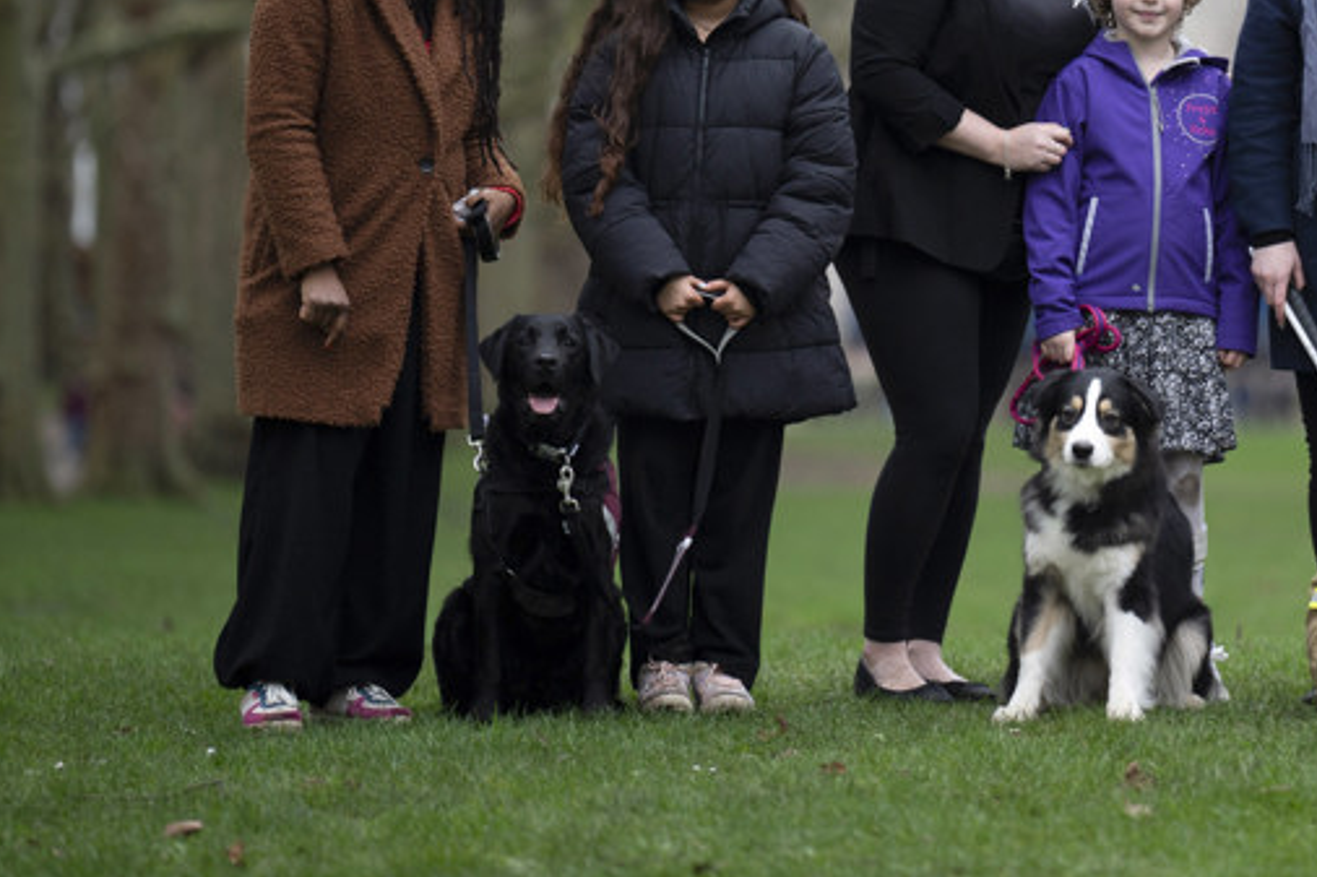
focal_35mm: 267
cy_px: 27
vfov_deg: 5.1
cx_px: 1281
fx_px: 9764
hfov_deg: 7.7
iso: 400
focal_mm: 135
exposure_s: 1/2500
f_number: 1.8
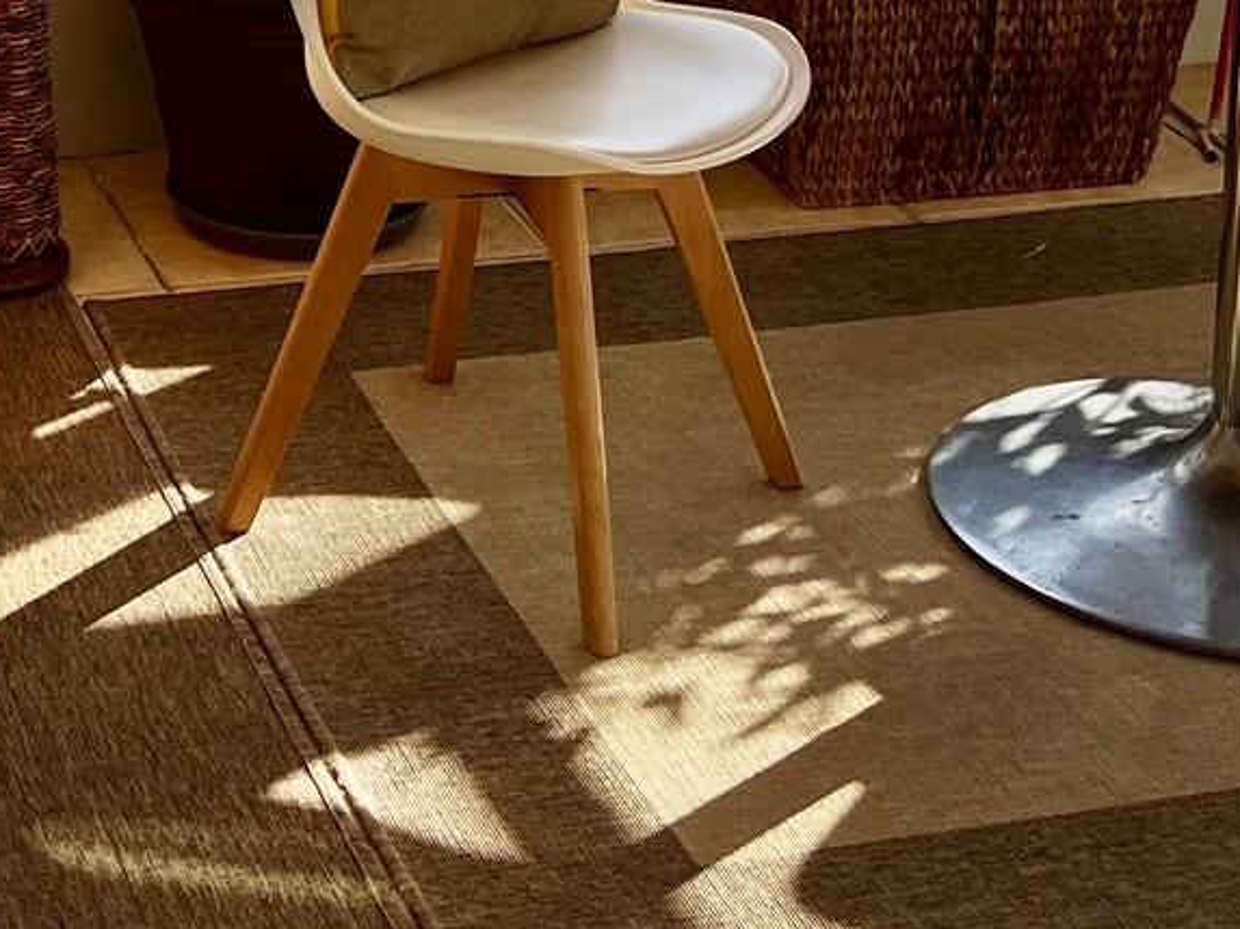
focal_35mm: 93
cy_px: -487
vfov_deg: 14.7
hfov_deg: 20.7
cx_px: 145
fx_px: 3329
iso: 50
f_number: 1.5
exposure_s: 1/581
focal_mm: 5.7
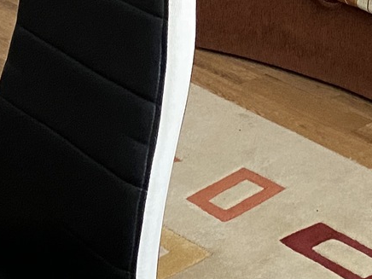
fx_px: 1311
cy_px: -206
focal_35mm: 122
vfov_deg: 11.4
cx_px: 214
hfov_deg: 16.1
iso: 500
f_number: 1.8
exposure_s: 1/60
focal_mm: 4.25
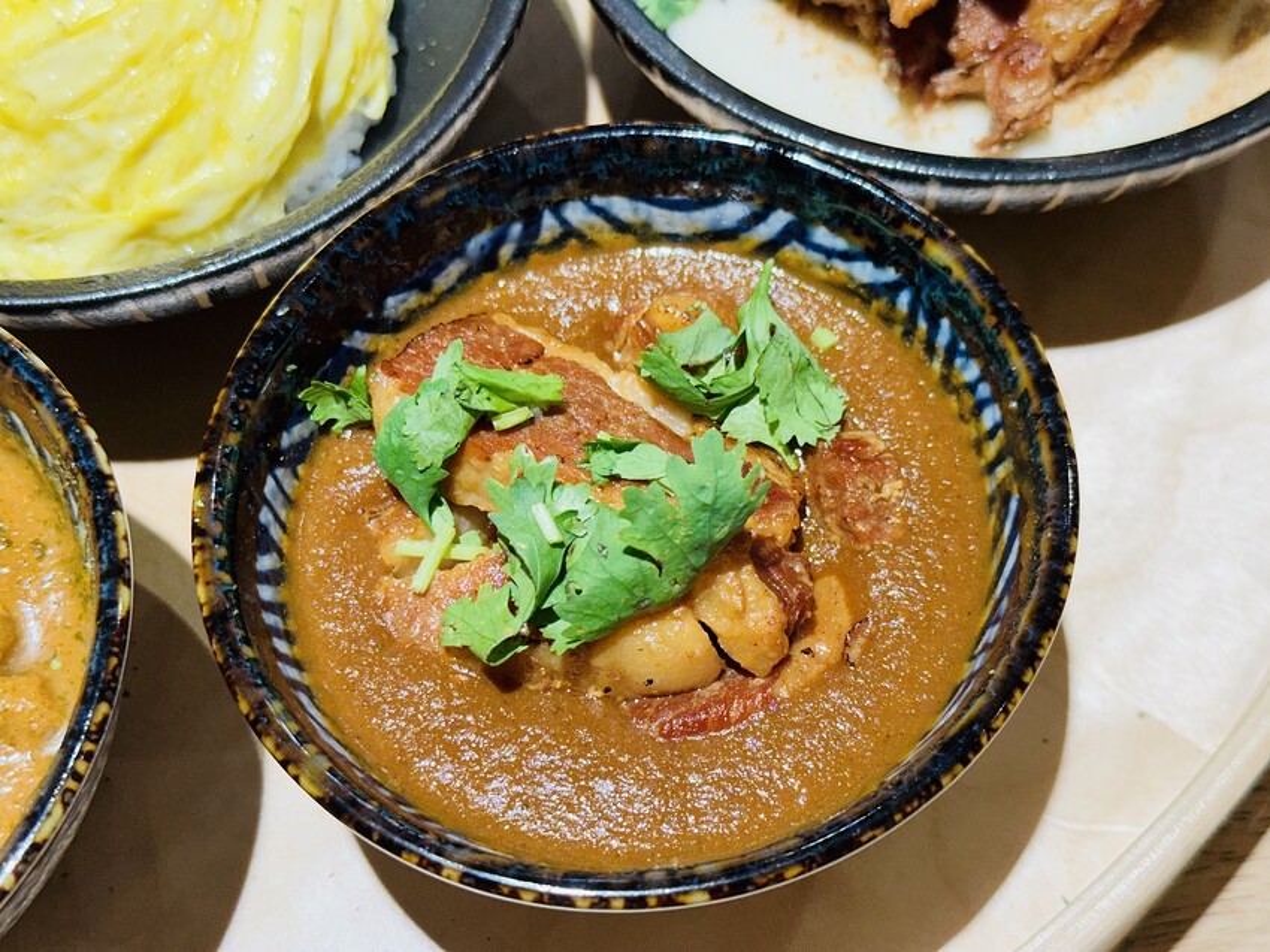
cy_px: 476
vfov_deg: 30.3
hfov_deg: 39.7
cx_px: 635
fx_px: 1761
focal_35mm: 48
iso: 160
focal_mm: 6.86
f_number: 1.78
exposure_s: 1/120
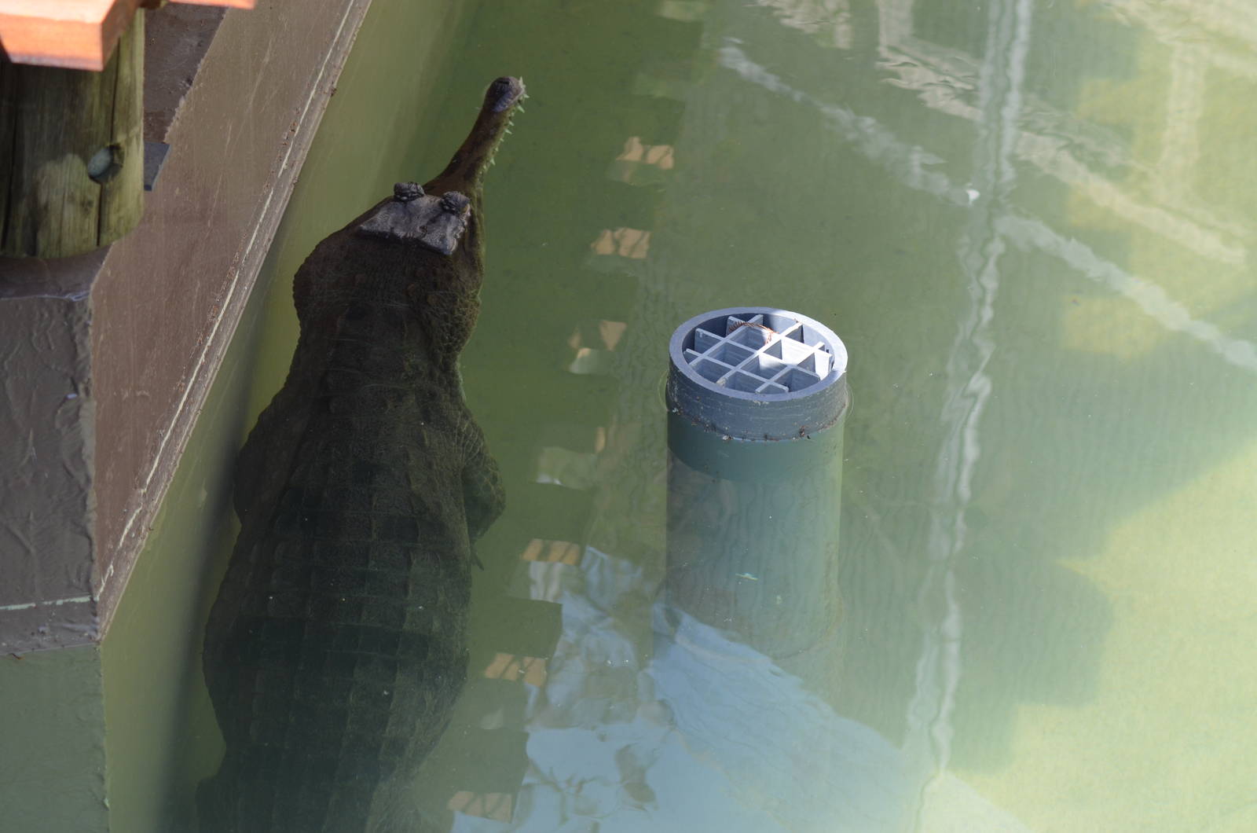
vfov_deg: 13.0
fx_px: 3659
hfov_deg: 19.5
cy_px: 416
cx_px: 628
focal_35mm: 105
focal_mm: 70
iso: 400
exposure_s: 1/500
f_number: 5.6
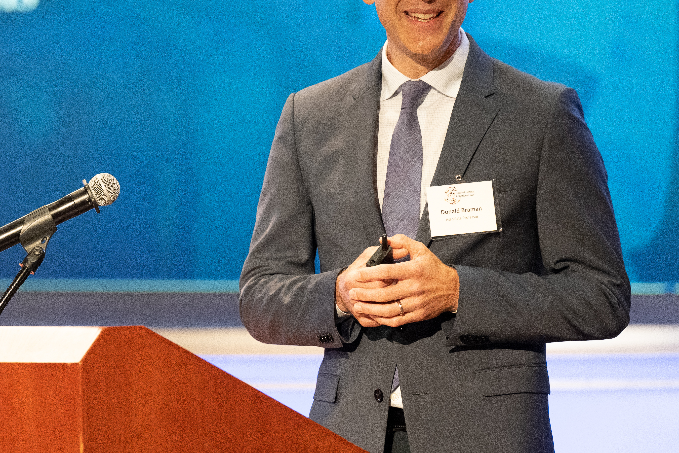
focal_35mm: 407
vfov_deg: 3.4
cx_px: 125
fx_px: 7676
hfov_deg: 5.1
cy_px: 90
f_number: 3.2
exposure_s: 1/160
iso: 5000
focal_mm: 200
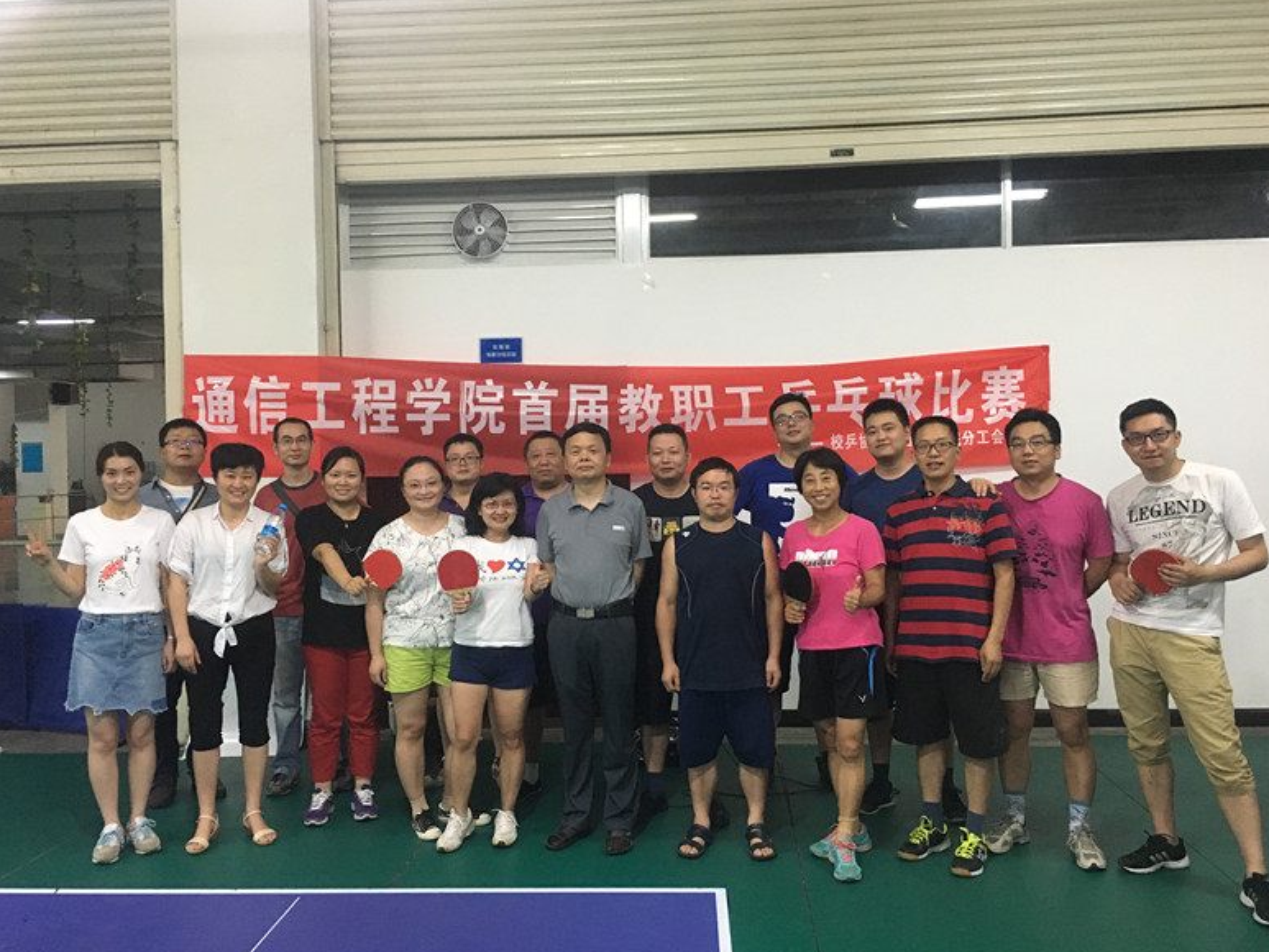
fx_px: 1100
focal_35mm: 30
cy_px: 471
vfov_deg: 46.8
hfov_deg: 60.0
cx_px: 629
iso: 200
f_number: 2.2
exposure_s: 1/20
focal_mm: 4.15
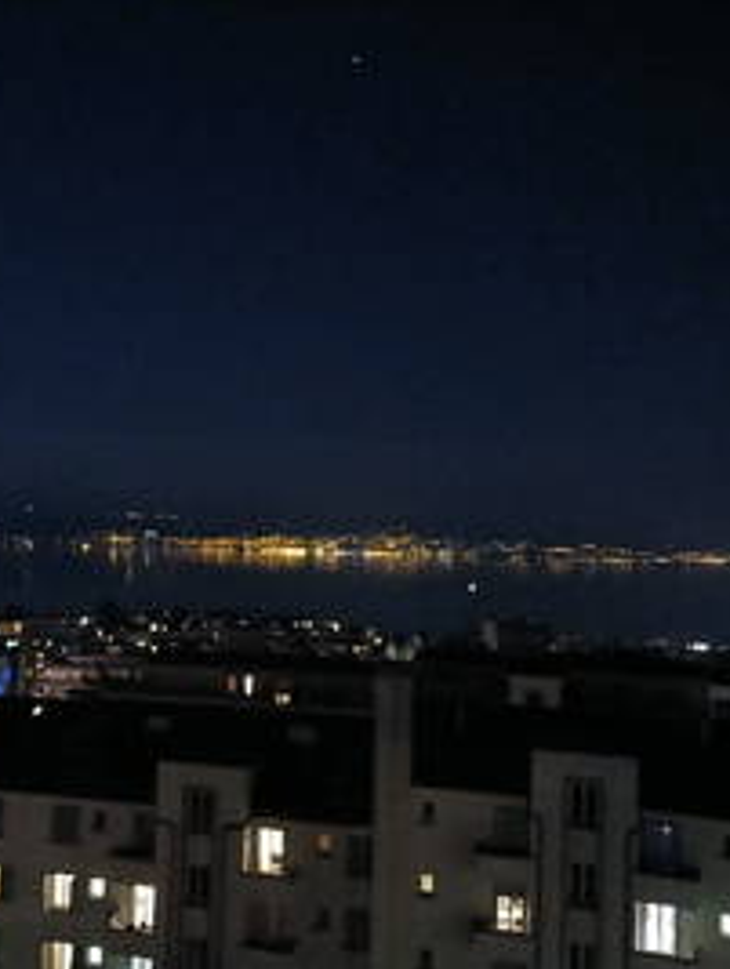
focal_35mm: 35
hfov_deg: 40.3
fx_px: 982
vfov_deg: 52.6
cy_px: 483
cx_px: 251
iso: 2500
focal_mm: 3.98
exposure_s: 1/10
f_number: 1.8
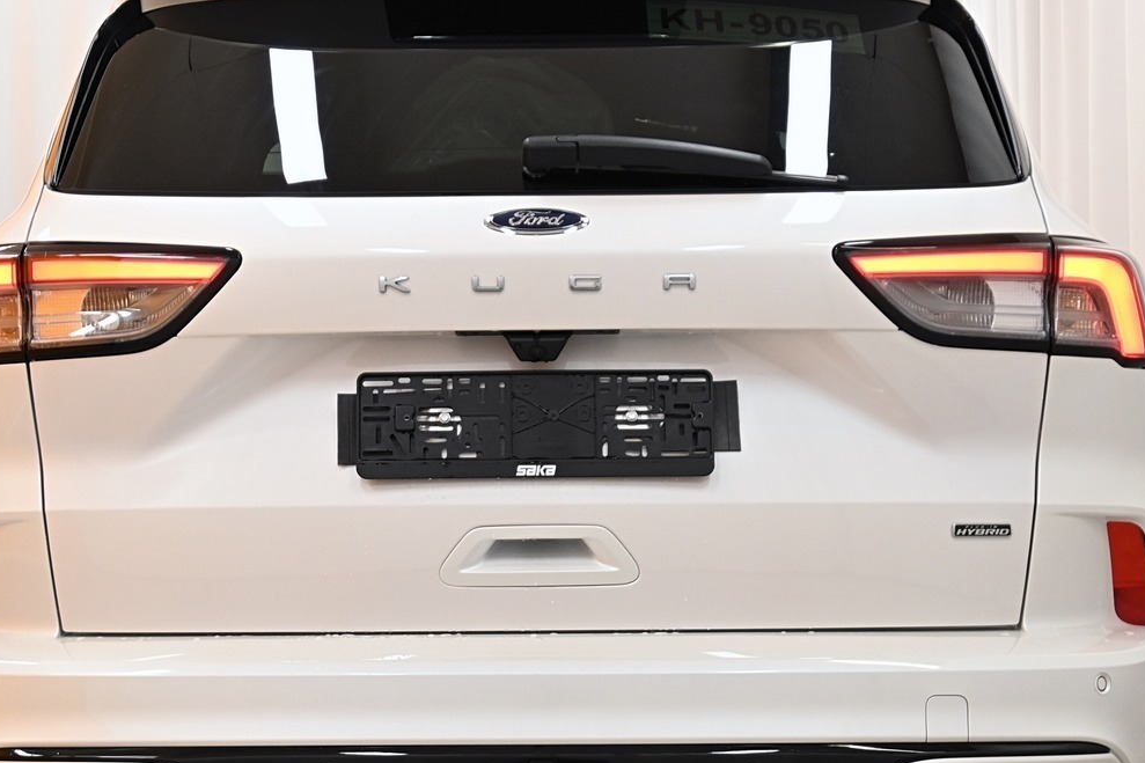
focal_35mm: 77
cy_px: 476
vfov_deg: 17.6
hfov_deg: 26.2
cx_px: 534
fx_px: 2461
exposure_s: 1/50
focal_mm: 31.5
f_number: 5
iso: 500
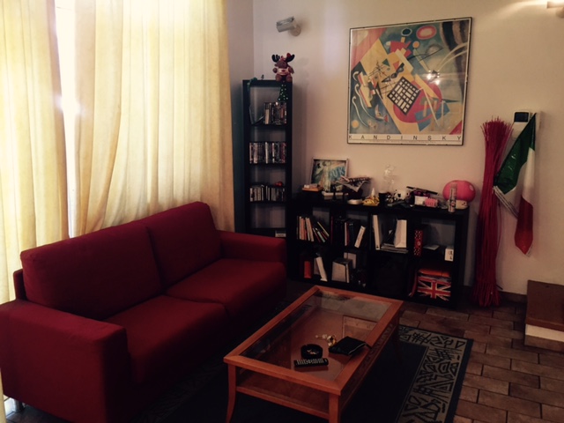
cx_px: 282
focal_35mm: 29
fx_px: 472
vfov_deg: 48.2
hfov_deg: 61.7
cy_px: 212
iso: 160
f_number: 2.2
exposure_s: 1/33
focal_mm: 4.15
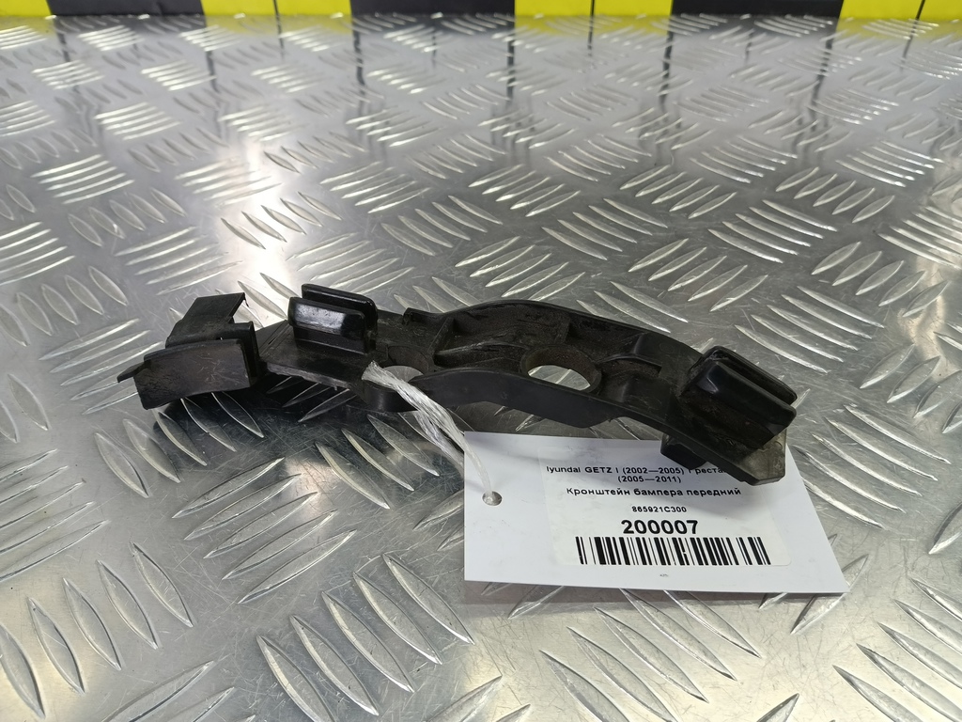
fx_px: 639
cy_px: 361
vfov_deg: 58.9
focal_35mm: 23
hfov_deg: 73.9
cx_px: 481
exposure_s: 1/50
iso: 120
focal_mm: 4.11
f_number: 1.6
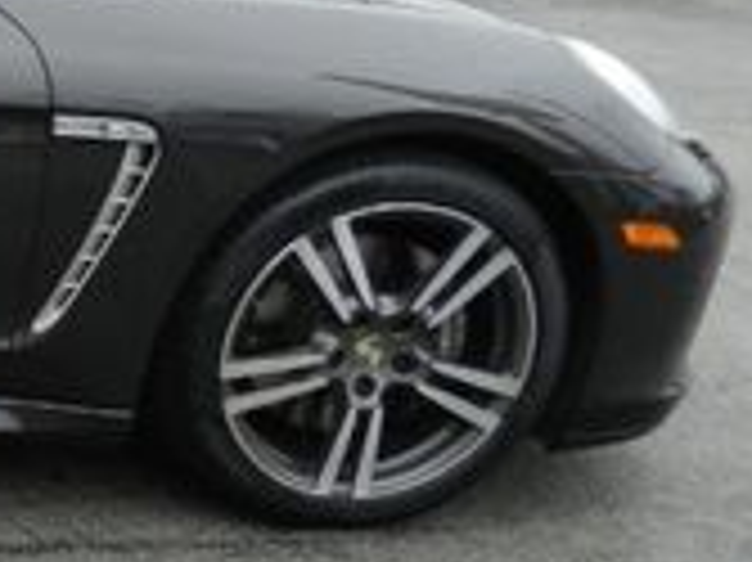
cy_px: 301
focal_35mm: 88
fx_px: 1910
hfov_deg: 17.6
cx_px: -639
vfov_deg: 16.8
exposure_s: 1/250
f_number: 5
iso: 160
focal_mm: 4
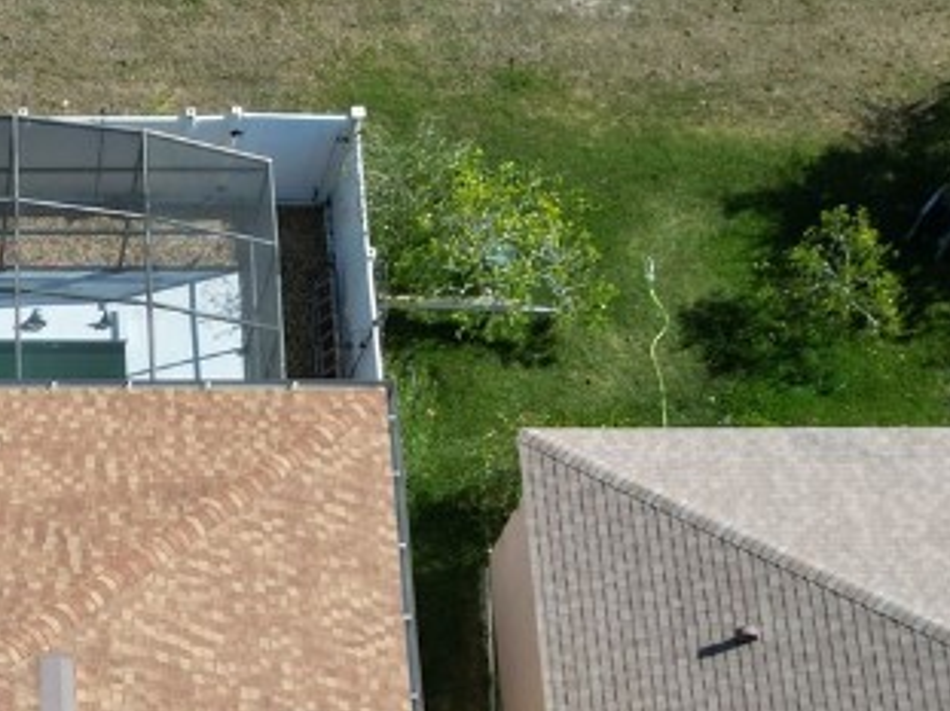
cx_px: -162
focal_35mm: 79
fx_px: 2167
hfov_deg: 22.9
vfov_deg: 17.4
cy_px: 958
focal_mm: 6.72
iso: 110
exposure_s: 1/2000
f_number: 1.7
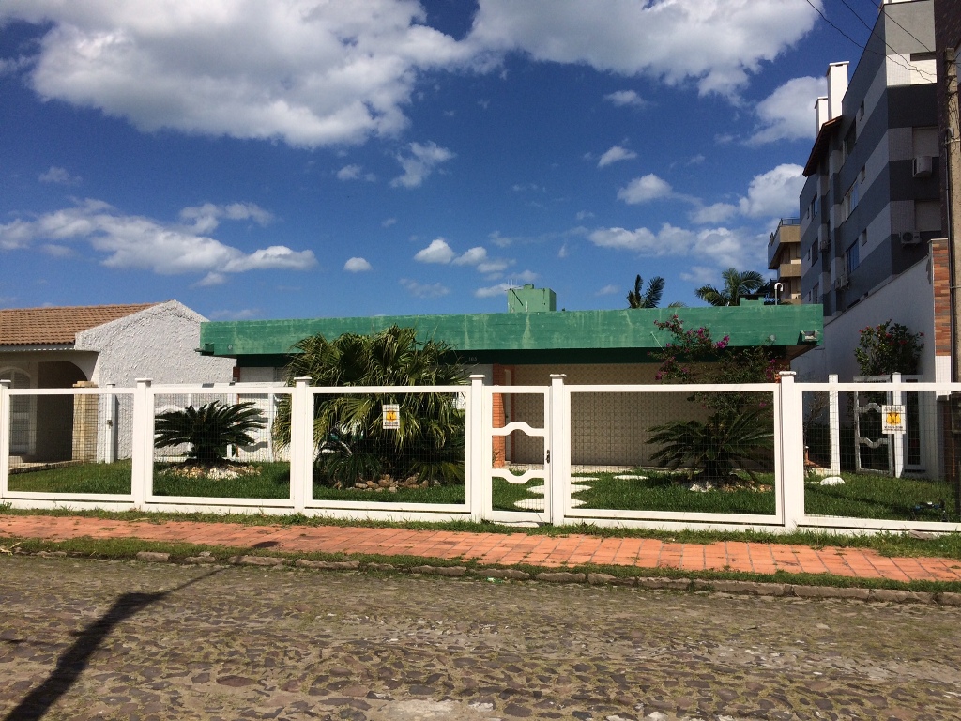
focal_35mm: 29
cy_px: 360
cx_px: 480
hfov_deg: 61.7
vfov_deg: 48.2
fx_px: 805
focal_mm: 4.15
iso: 32
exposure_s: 1/5128
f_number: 2.2
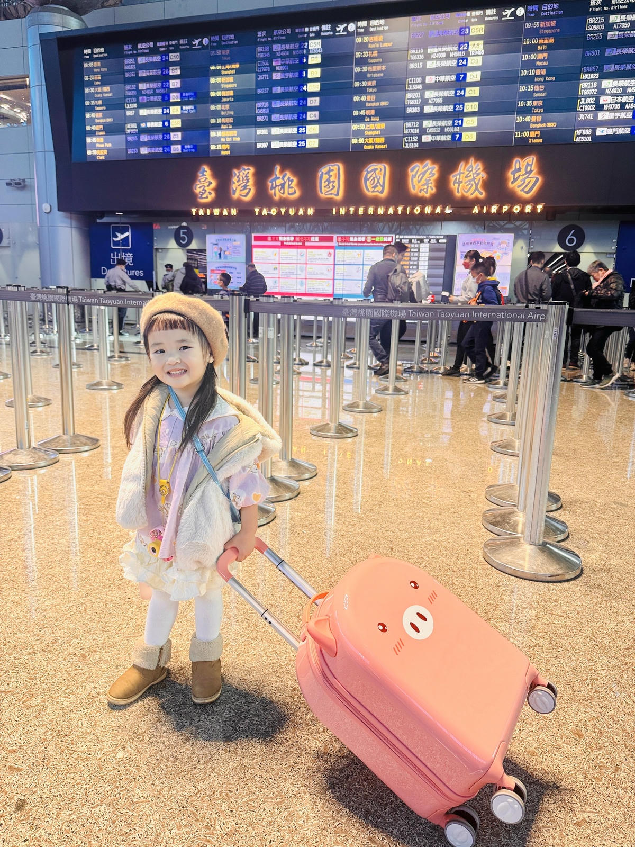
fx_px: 587
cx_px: 318
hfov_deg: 56.8
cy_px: 424
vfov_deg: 71.6
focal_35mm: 24
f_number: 1.78
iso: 125
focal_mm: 6.86
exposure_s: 1/90
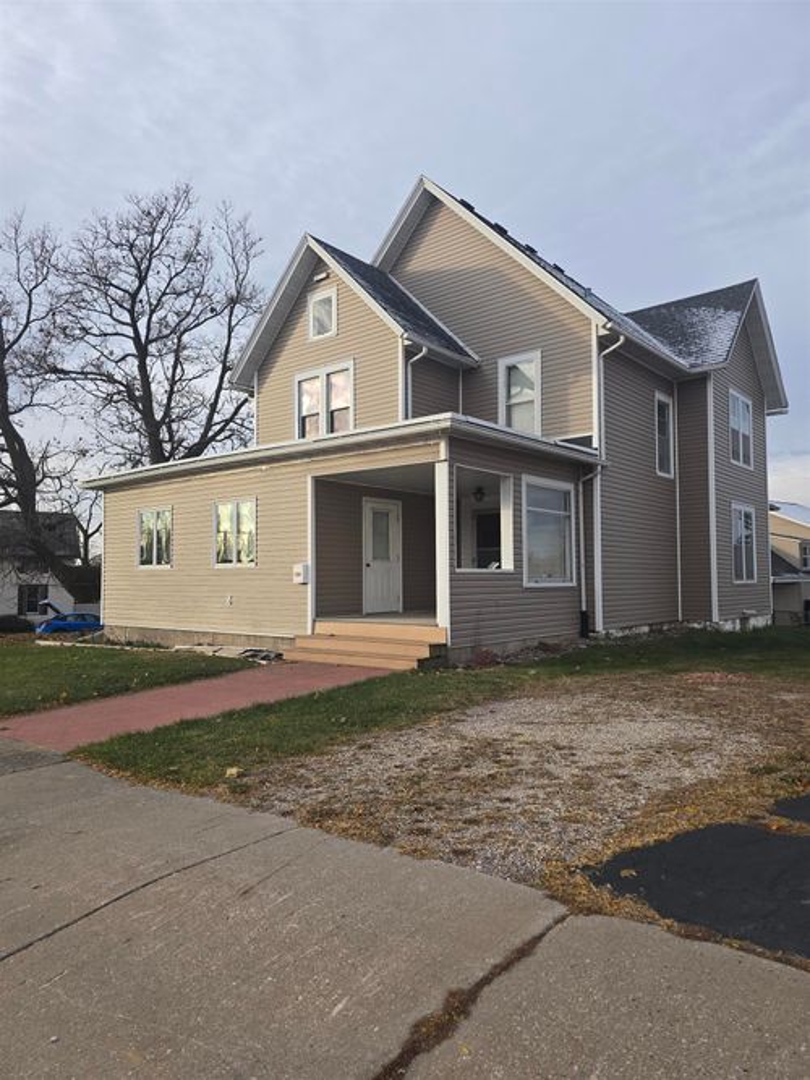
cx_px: 405
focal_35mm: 23
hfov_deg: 58.9
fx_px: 718
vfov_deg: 73.9
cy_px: 540
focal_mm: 6.3
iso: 12
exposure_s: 1/199
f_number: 1.7
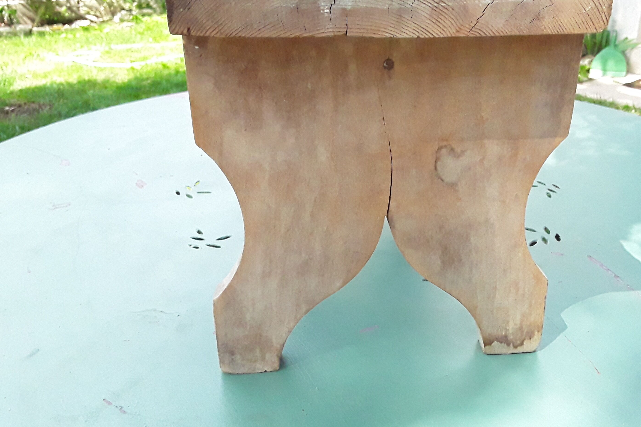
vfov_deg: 39.9
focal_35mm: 33
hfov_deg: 56.9
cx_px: 375
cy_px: 192
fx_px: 588
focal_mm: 2.91
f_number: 1.9
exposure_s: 1/1934
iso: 400
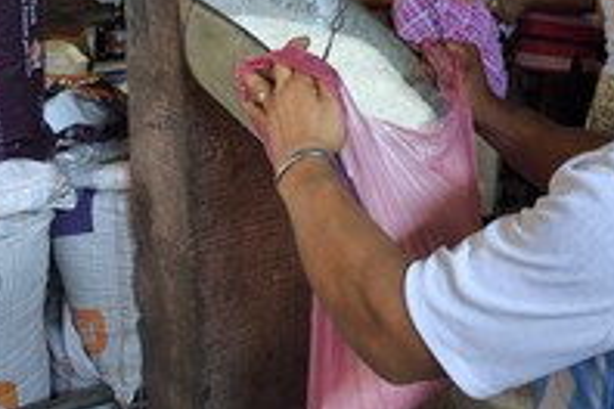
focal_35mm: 51
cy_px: -12
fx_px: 870
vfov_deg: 25.1
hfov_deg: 34.9
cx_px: 630
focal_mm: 24
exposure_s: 1/60
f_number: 5
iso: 1600
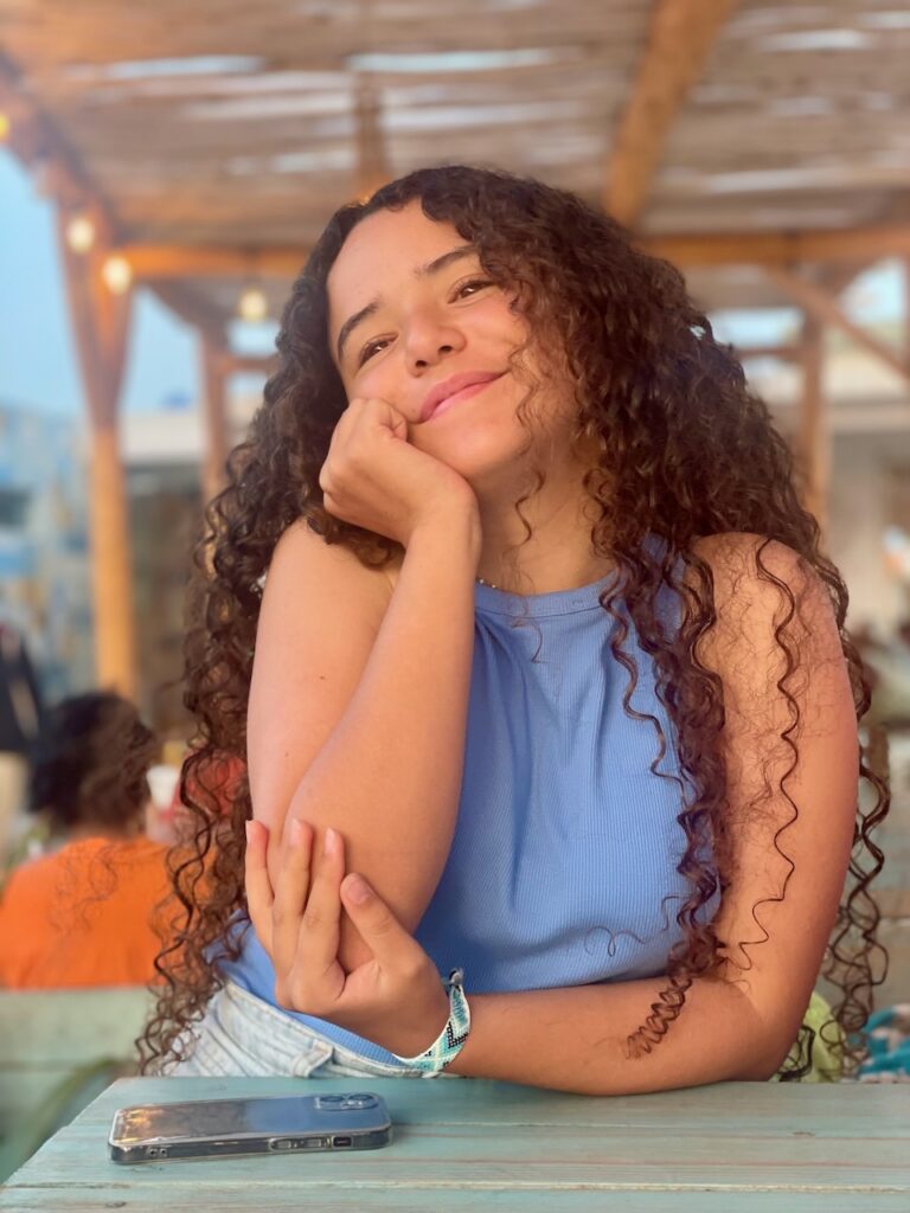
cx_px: 455
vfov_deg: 36.8
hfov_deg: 28.0
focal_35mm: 52
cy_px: 606
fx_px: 1823
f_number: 2
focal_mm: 6
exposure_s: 1/100
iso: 64
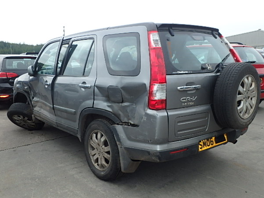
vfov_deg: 39.7
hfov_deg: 51.4
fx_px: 275
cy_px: 100
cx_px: 130
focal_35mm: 36
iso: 125
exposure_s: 1/250
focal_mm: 6
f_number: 4.9
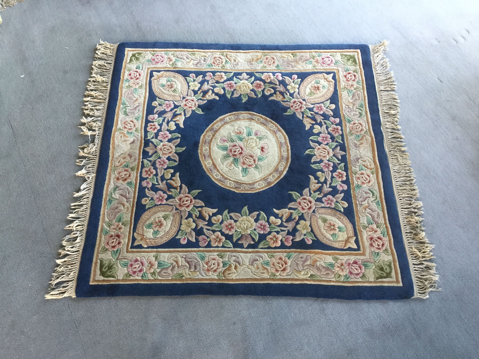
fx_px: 429
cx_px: 240
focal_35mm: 31
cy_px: 180
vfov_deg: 45.4
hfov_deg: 58.4
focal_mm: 3.3
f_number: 2.4
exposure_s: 1/33
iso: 64
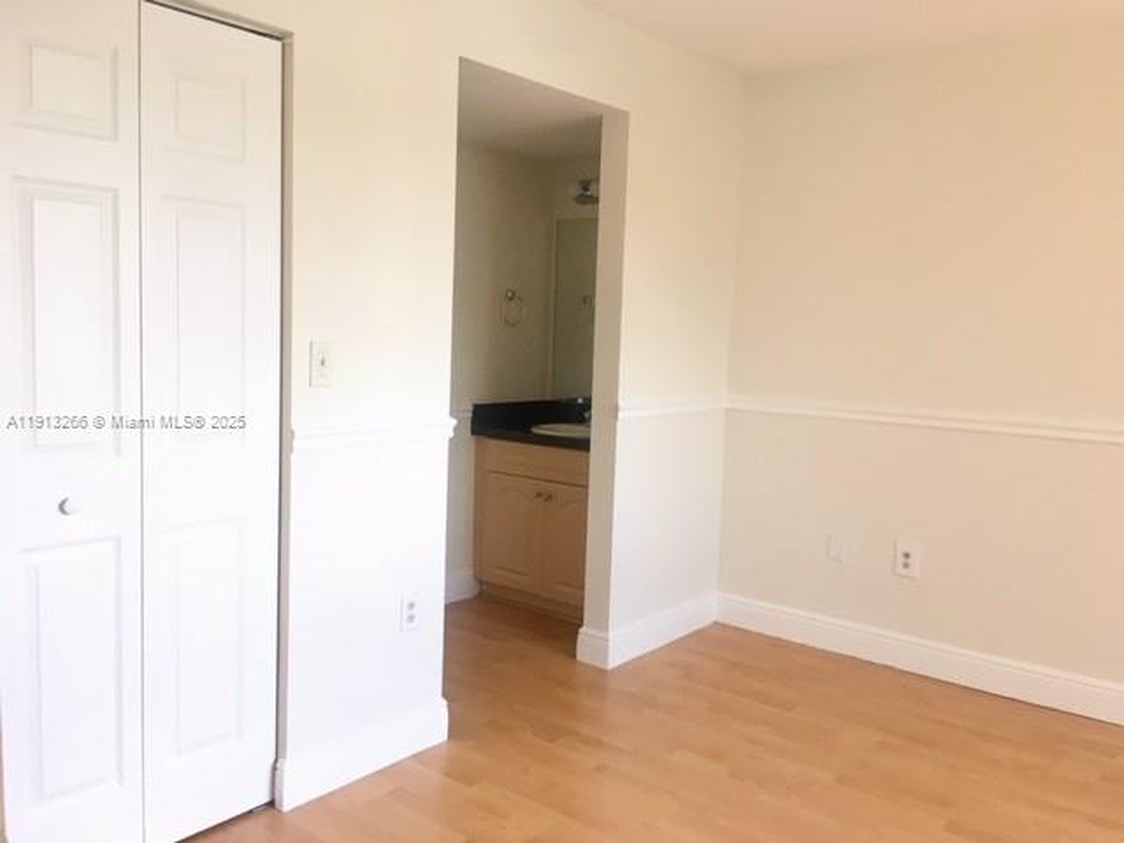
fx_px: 942
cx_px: 562
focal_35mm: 29
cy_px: 422
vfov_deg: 48.2
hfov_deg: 61.7
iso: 32
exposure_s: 1/30
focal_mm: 4.15
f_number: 2.2
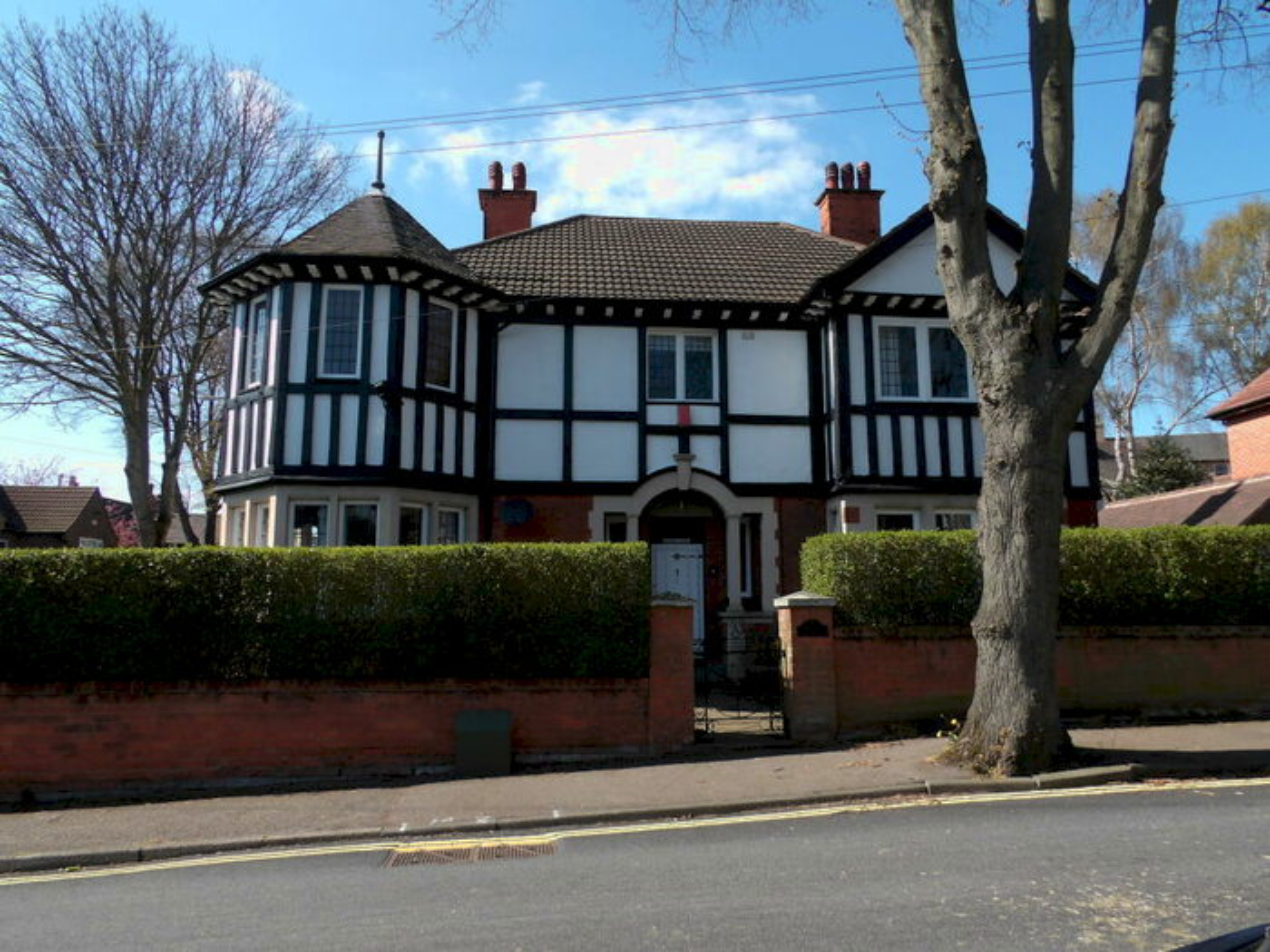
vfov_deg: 56.8
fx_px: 881
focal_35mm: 24
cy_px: 476
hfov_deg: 71.6
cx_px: 635
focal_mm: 4.3
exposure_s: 1/322
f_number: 4.1
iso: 100
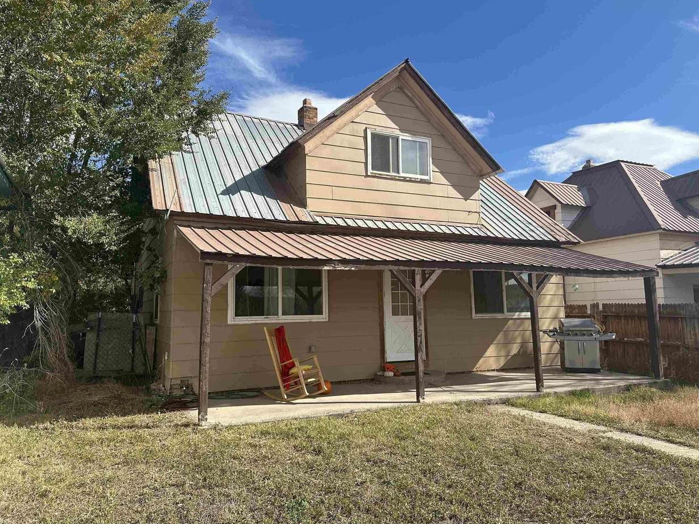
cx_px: 336
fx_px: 505
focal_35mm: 25
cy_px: 261
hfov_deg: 69.4
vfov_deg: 54.9
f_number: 1.78
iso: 80
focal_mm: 6.86
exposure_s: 1/3717
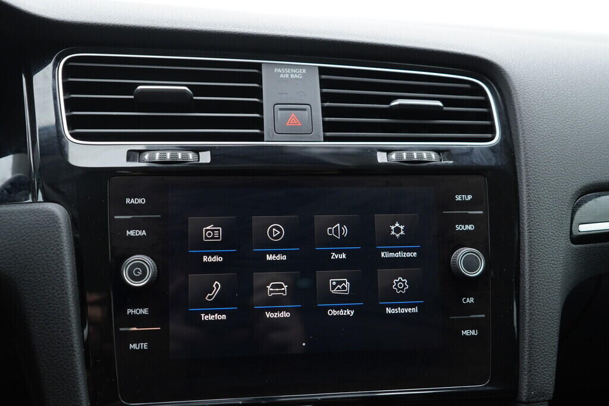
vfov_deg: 36.9
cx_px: 304
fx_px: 609
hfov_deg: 53.1
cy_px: 203
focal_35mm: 36
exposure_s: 1/40
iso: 250
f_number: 2.8
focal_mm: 24
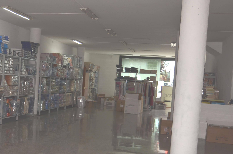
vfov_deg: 26.8
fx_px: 323
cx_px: 77
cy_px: 96
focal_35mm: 50
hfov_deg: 39.2
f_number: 5.6
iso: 100
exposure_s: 1/60
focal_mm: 18
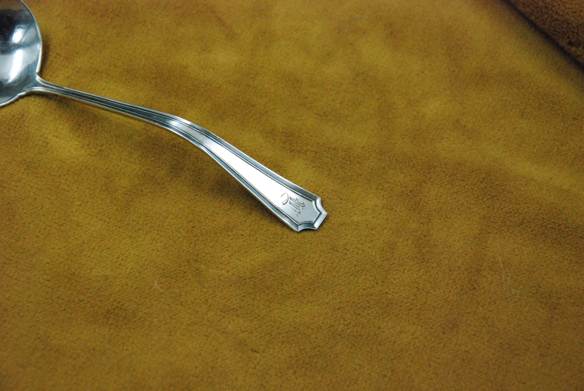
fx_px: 2071
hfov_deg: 16.1
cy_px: 196
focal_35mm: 128
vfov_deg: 10.8
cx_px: 292
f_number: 8
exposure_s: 1/1000
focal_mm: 85
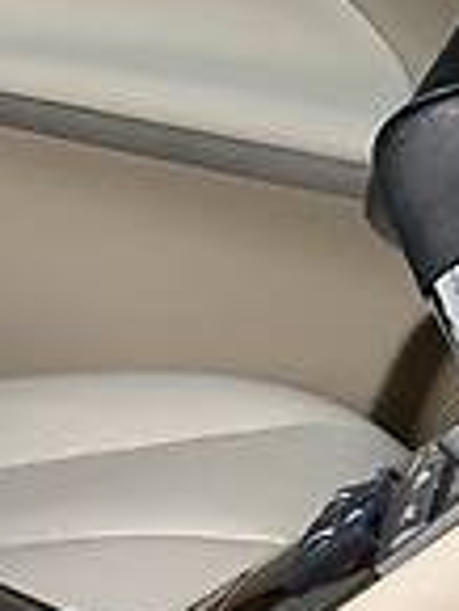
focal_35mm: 143
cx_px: -1179
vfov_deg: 13.6
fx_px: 2524
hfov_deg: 7.9
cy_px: 38
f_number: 1.8
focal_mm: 4.2
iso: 25
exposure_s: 1/122
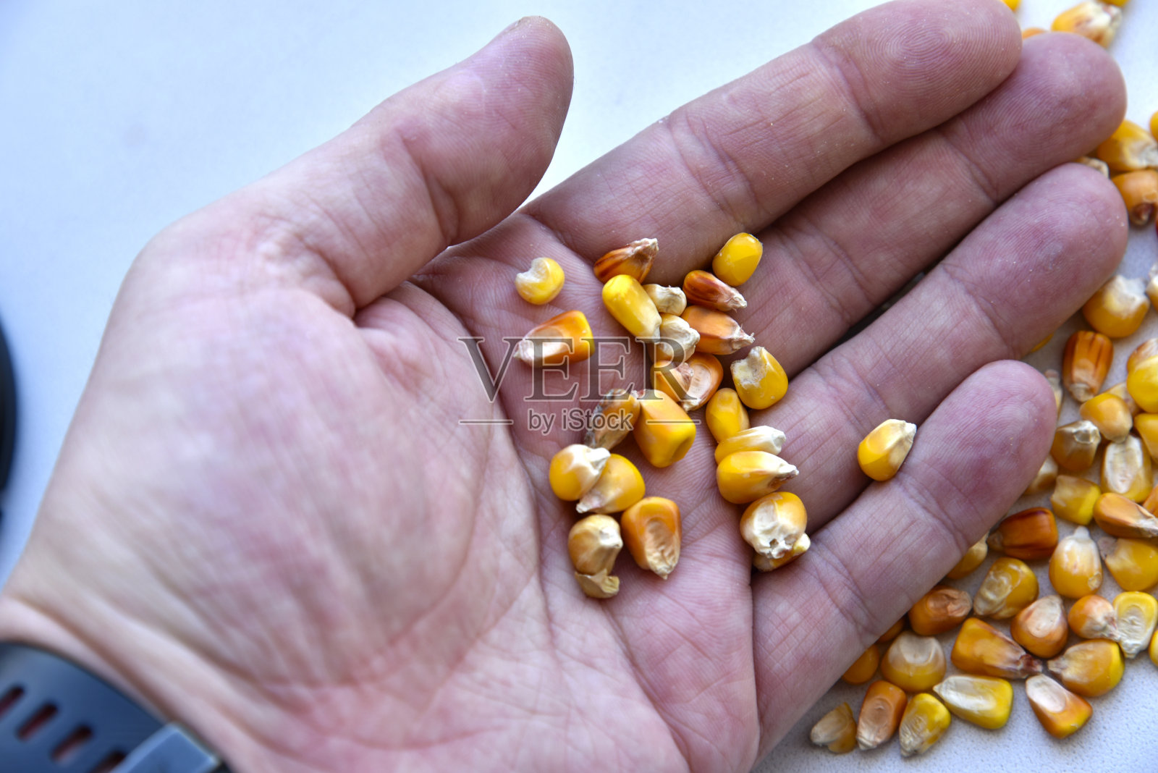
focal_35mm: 120
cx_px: 579
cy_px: 386
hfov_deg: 17.1
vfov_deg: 11.4
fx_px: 3861
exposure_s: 1/50
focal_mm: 120
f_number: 8
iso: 125
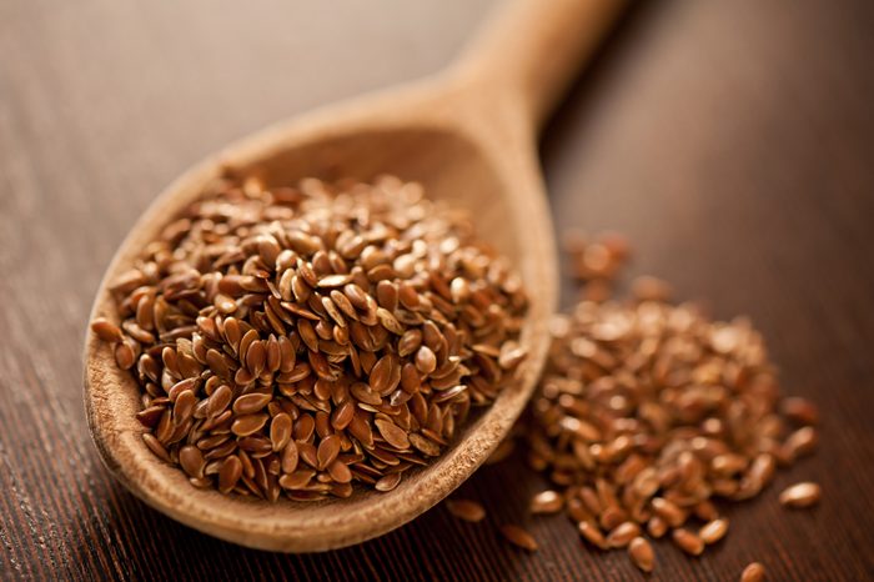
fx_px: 2548
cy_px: 291
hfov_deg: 19.5
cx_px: 437
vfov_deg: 13.0
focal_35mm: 105
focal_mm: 105
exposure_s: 1/200
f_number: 4.5
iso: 200
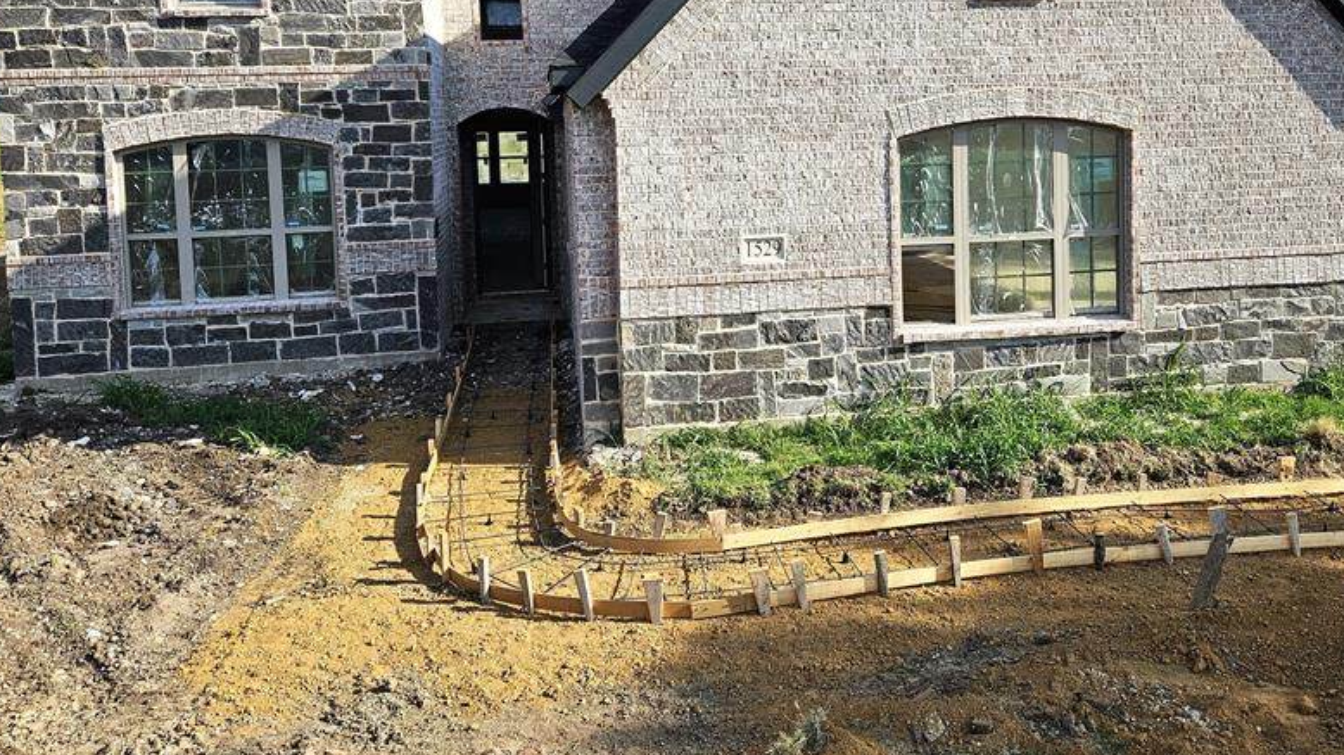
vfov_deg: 34.8
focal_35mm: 33
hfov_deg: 59.0
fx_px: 1176
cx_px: 805
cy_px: 187
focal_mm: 5.4
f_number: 1.8
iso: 25
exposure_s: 1/1425
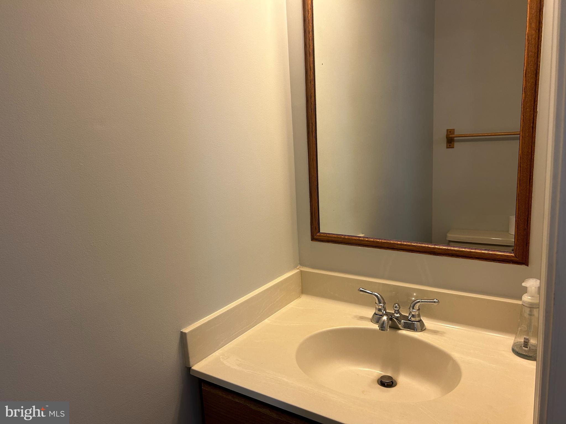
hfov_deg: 67.3
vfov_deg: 53.1
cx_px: 283
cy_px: 212
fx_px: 425
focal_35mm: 26
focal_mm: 5.7
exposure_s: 1/60
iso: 80
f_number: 1.5
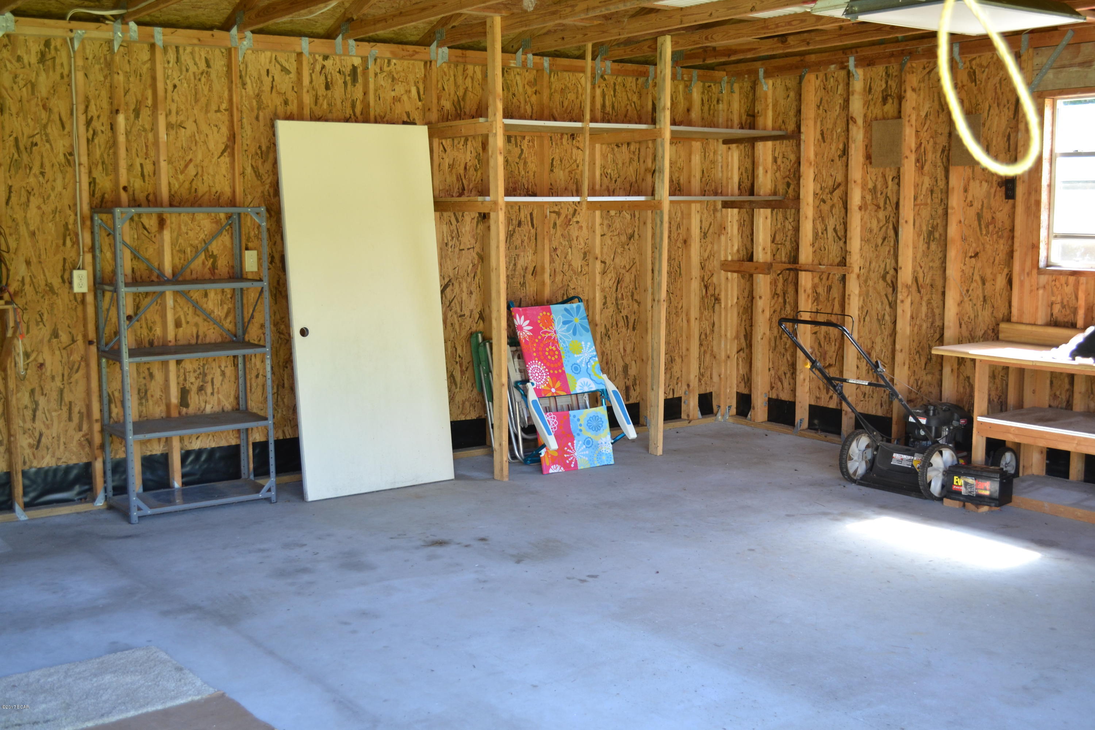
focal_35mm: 39
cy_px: 365
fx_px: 1186
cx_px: 548
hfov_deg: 49.6
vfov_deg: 34.2
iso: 400
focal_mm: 26
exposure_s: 1/40
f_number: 4.2
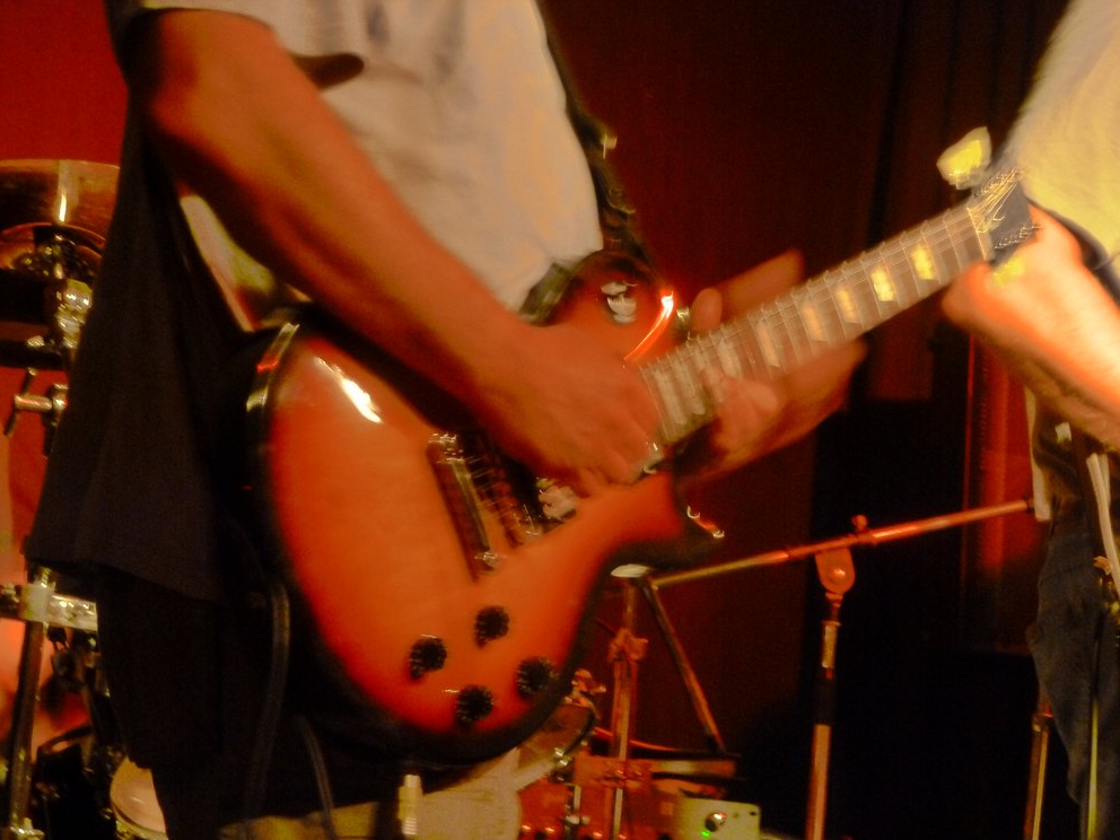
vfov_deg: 12.1
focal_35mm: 122
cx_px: 561
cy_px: 419
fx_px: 3947
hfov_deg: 16.1
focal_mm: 21.7
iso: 400
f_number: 5.1
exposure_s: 1/2.5
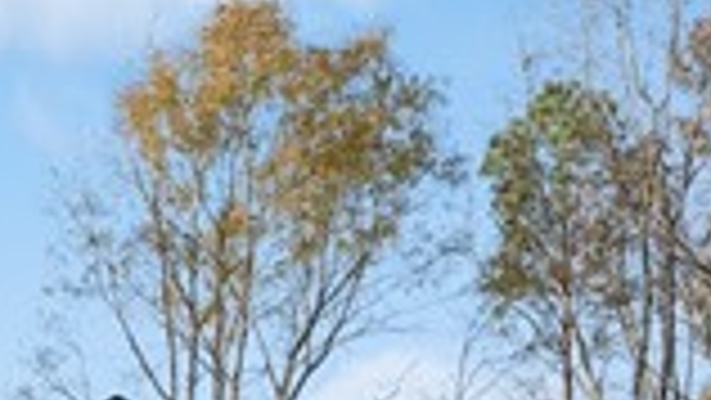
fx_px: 2000
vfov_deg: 10.0
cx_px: -540
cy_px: 955
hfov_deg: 16.9
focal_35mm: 106
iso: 100
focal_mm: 14.7
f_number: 6.3
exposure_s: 1/200
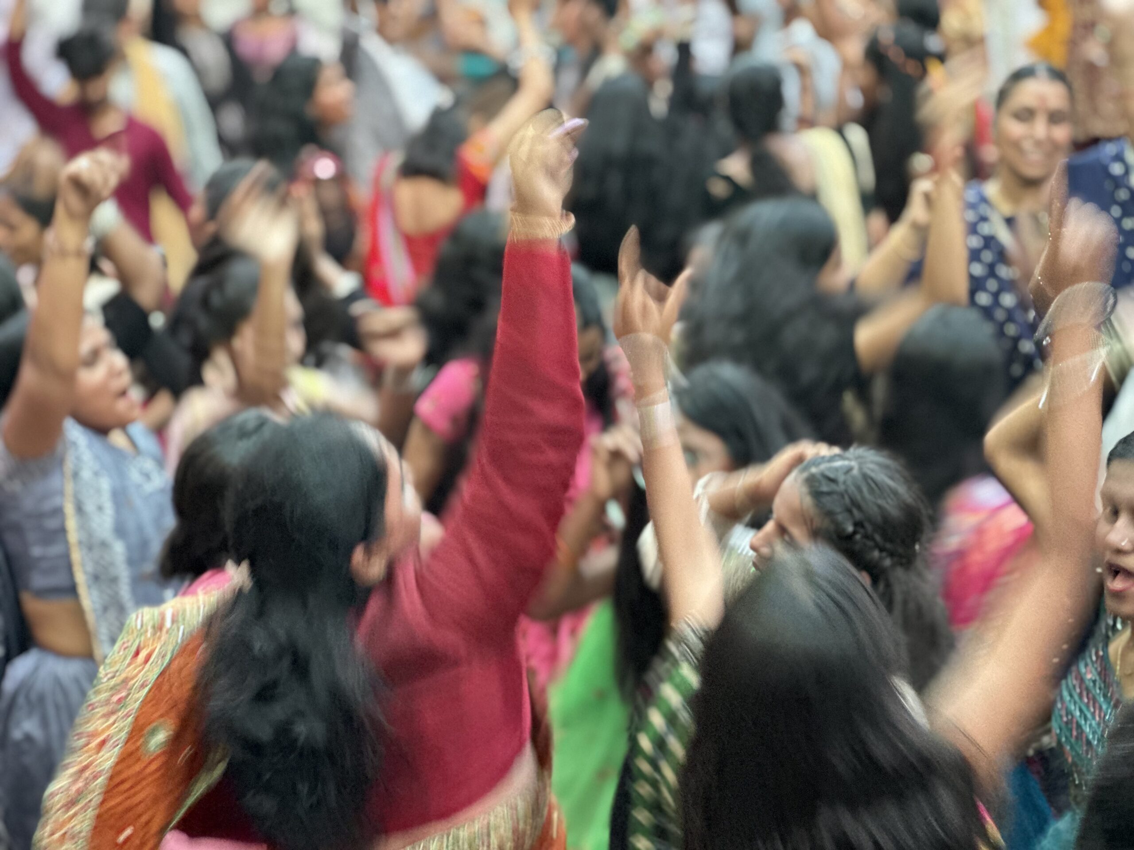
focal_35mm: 77
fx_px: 2522
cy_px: 425
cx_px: 567
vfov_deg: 19.1
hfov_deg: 25.3
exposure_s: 1/25
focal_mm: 9
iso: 400
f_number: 2.8
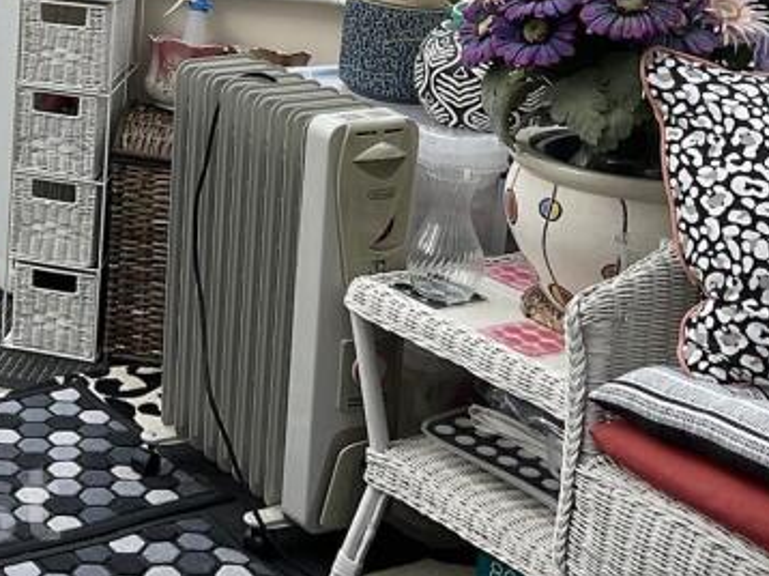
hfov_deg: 22.4
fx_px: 1843
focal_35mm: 83
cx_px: -60
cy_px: -60
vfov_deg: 17.2
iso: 20
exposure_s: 1/122
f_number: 1.8
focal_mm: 3
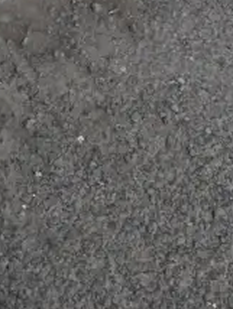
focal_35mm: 134
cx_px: -70
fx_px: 1200
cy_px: -390
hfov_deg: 10.8
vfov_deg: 12.2
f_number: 4.5
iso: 200
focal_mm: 14
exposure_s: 1/200
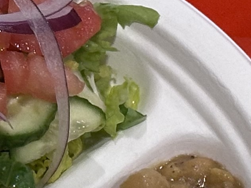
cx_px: 210
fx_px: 2219
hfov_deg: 6.5
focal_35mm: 306
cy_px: 382
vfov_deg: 4.8
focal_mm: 6.86
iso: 200
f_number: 1.78
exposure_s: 1/60
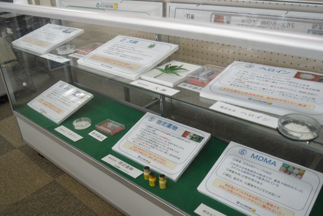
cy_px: 108
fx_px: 296
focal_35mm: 33
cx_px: 162
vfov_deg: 40.0
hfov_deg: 57.2
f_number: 4
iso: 500
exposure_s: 1/60
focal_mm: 22
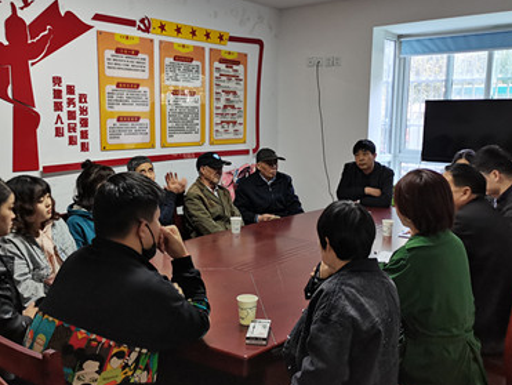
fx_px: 518
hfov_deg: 52.6
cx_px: 246
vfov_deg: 40.8
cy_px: 188
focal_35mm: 35
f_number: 1.8
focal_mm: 5.58
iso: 400
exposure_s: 1/50
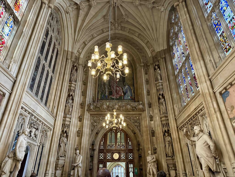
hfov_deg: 71.6
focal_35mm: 24
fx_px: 163
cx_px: 118
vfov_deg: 56.8
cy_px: 88
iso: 500
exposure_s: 1/50
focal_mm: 6.76
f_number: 1.78
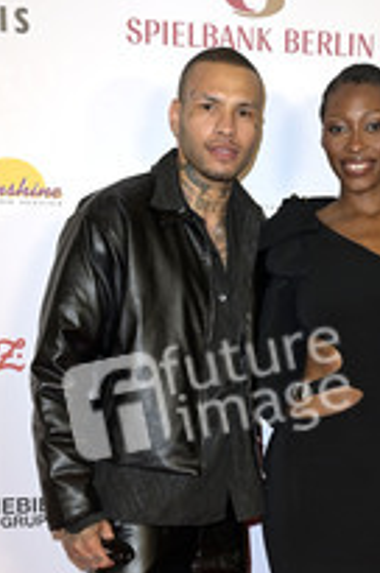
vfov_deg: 23.0
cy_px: 534
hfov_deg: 15.8
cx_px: 288
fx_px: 1366
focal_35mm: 86
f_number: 5.6
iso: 640
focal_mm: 44
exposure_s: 1/160
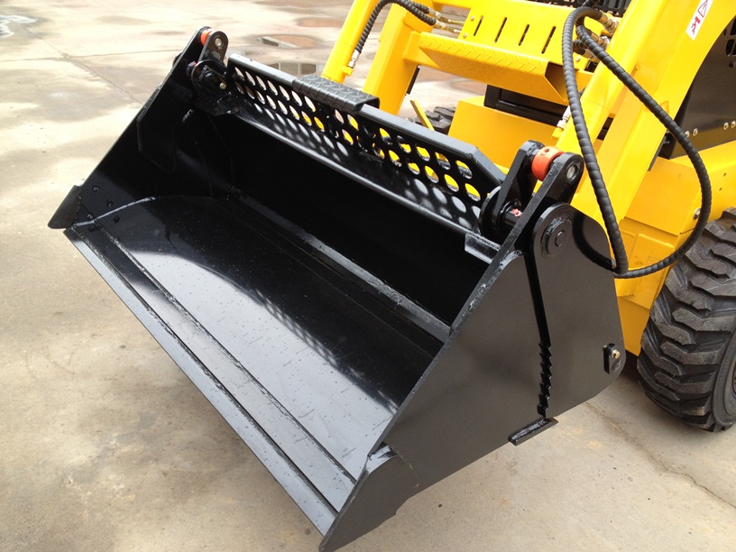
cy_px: 276
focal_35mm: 35
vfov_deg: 40.7
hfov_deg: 52.6
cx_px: 368
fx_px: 744
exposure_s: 1/120
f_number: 2.4
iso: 64
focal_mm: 4.28
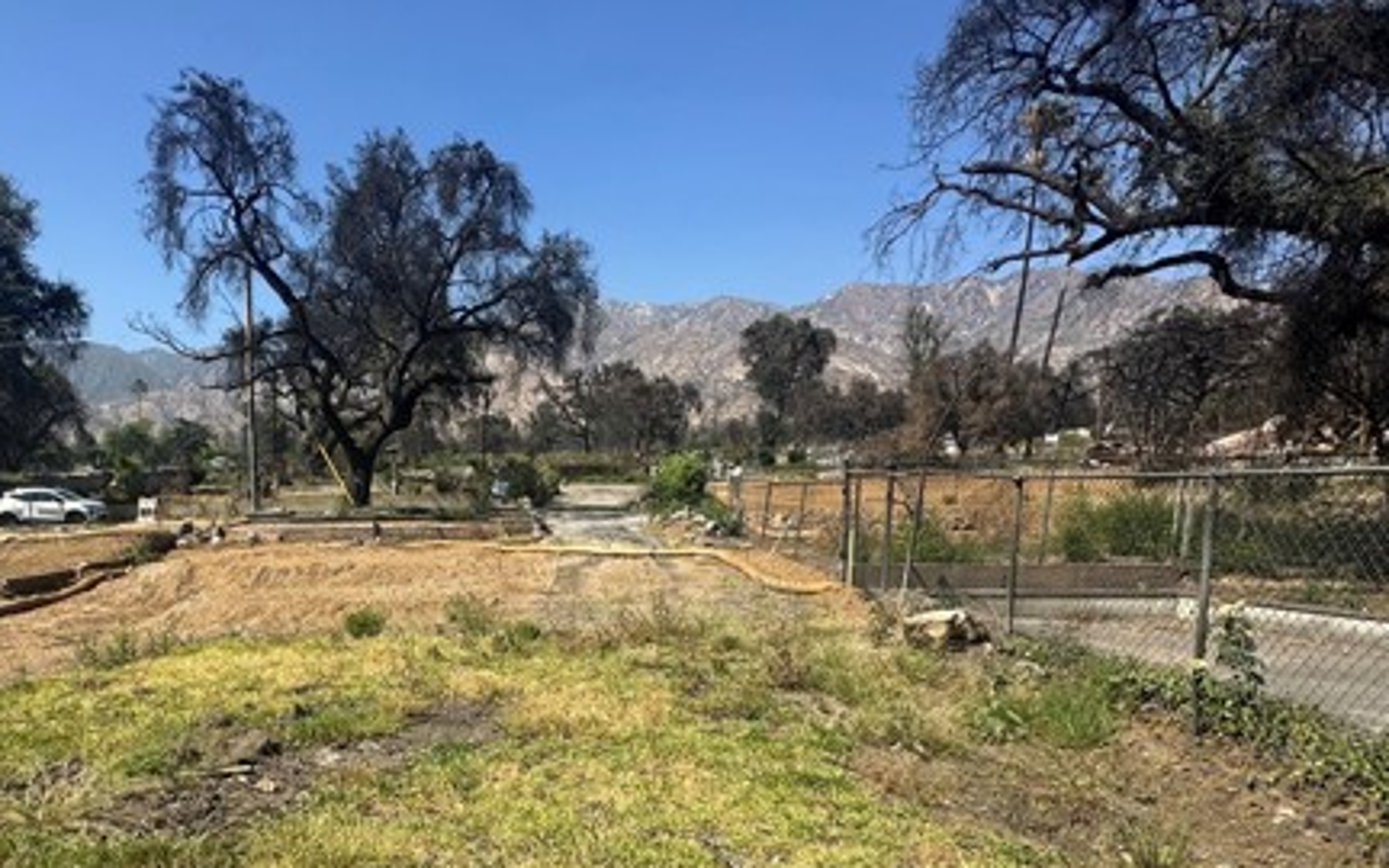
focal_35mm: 22
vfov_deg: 52.9
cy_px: 637
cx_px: 431
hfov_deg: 76.4
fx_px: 833
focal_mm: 2.22
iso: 50
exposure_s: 1/1383
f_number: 2.2
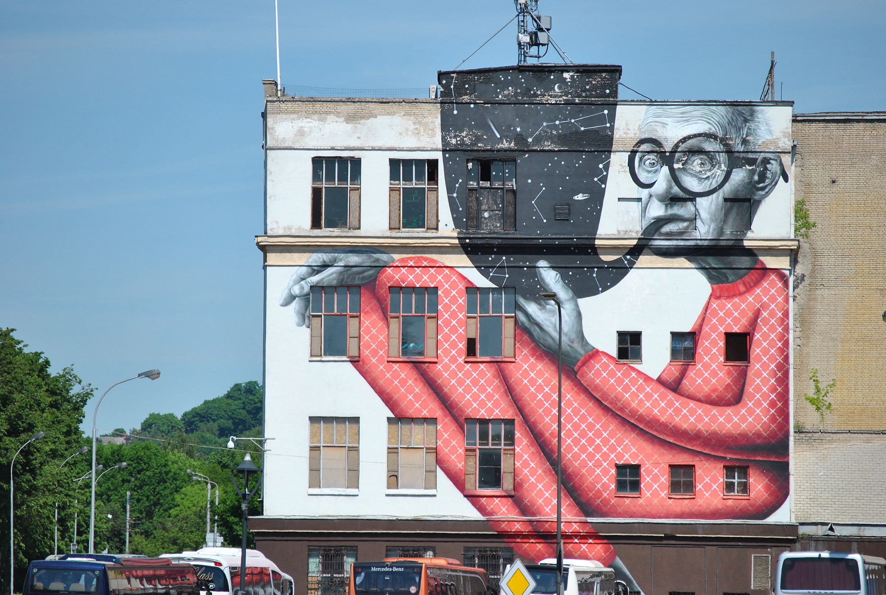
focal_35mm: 225
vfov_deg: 6.1
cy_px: 298
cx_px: 443
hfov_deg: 9.1
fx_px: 5549
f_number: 5
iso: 200
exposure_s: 1/1600
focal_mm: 150
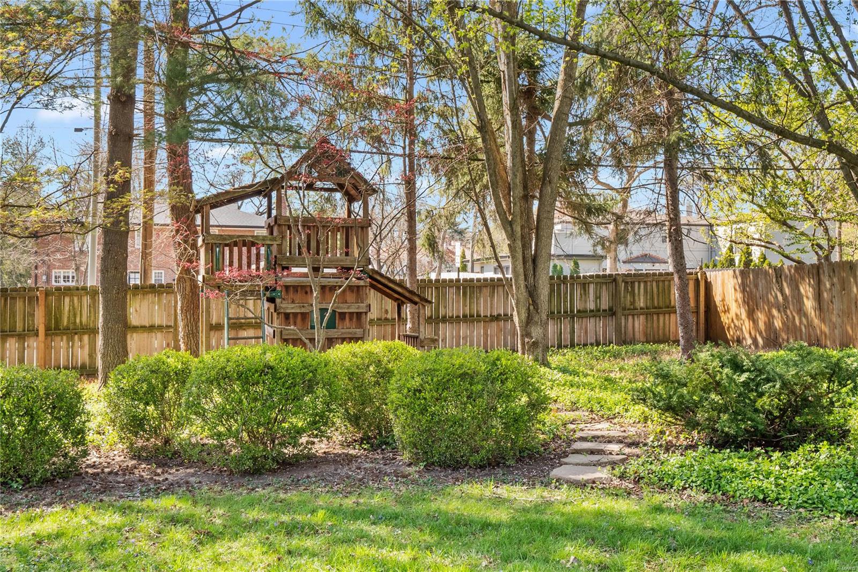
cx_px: 429
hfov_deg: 53.1
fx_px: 858
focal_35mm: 36
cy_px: 286
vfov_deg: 36.9
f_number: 8
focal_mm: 18
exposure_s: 1/60
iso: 400
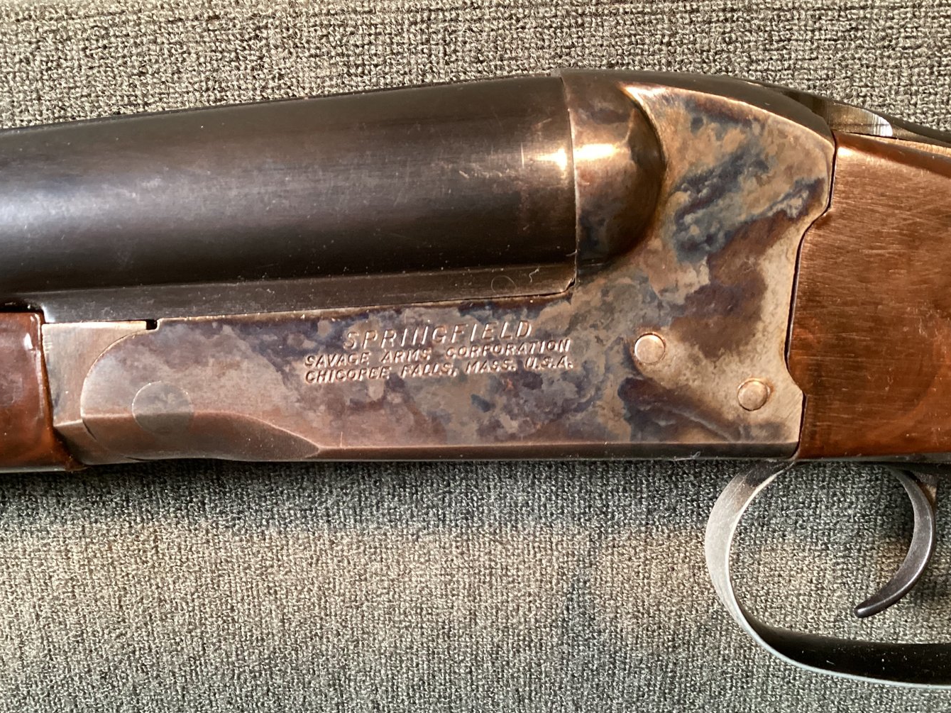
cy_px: 379
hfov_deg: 52.6
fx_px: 962
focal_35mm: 35
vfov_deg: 40.7
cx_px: 453
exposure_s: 1/25
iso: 400
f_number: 2.4
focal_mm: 3.3
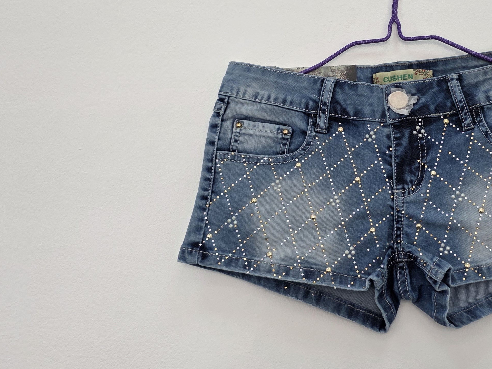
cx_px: 347
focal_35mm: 48
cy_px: 149
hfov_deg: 39.0
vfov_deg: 30.2
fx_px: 682
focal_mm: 6.3
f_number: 1.7
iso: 100
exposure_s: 1/100
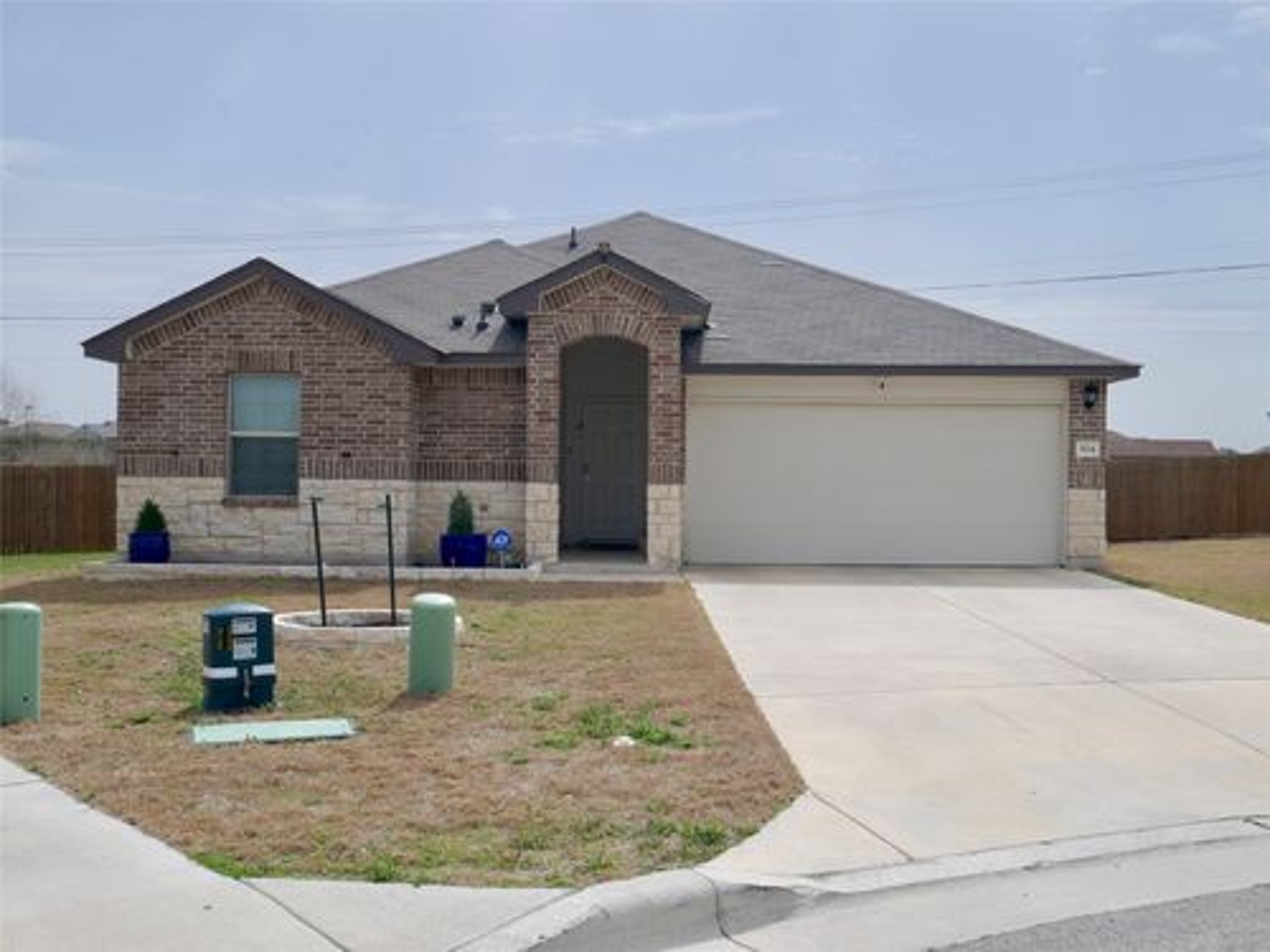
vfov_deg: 37.7
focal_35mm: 38
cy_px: 476
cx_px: 635
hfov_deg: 49.0
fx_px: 1394
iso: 200
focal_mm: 19
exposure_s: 1/500
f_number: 10
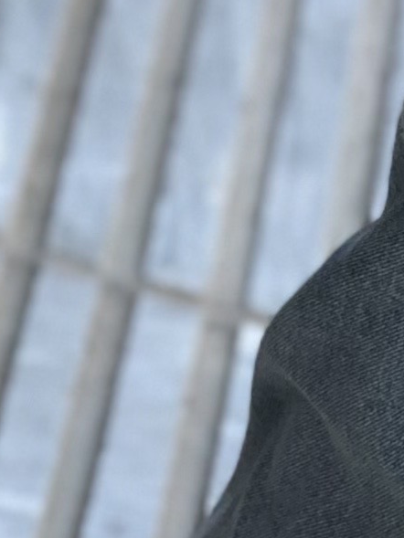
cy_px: -1229
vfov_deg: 5.2
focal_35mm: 356
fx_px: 5538
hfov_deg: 4.1
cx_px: -441
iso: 32
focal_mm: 6
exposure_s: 1/60
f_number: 2.4
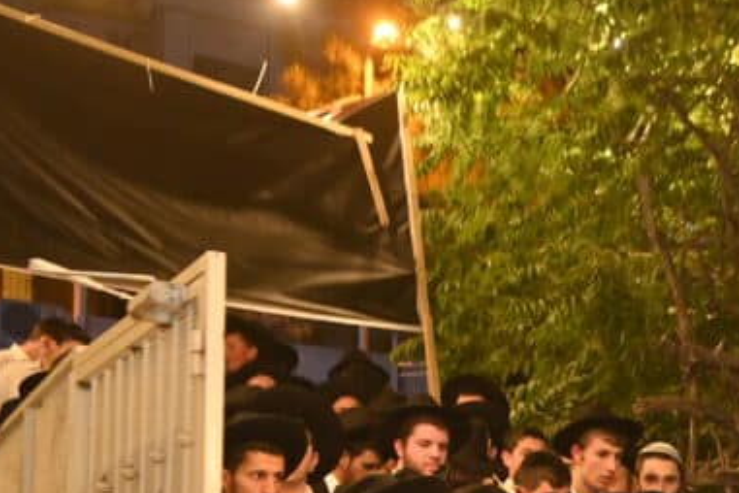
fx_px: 2319
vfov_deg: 11.8
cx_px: 941
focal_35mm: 113
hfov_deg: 17.1
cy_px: 651
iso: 3200
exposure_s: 1/80
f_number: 3.2
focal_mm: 42
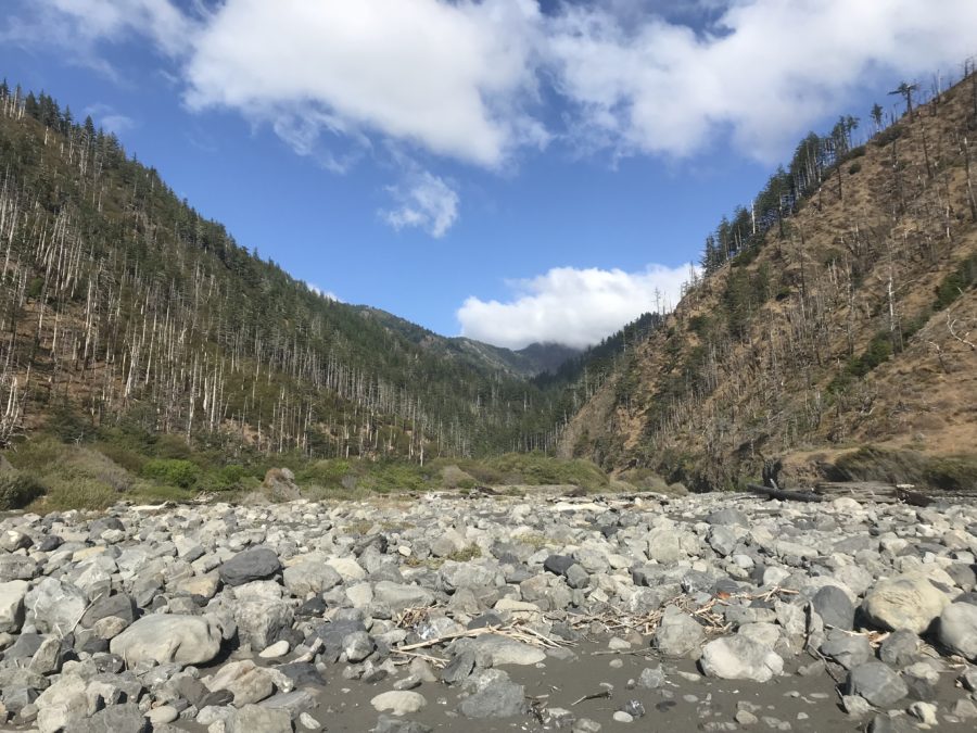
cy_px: 366
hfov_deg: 63.4
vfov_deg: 49.7
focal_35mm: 28
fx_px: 790
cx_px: 488
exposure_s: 1/2519
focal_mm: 3.99
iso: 20
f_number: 1.8
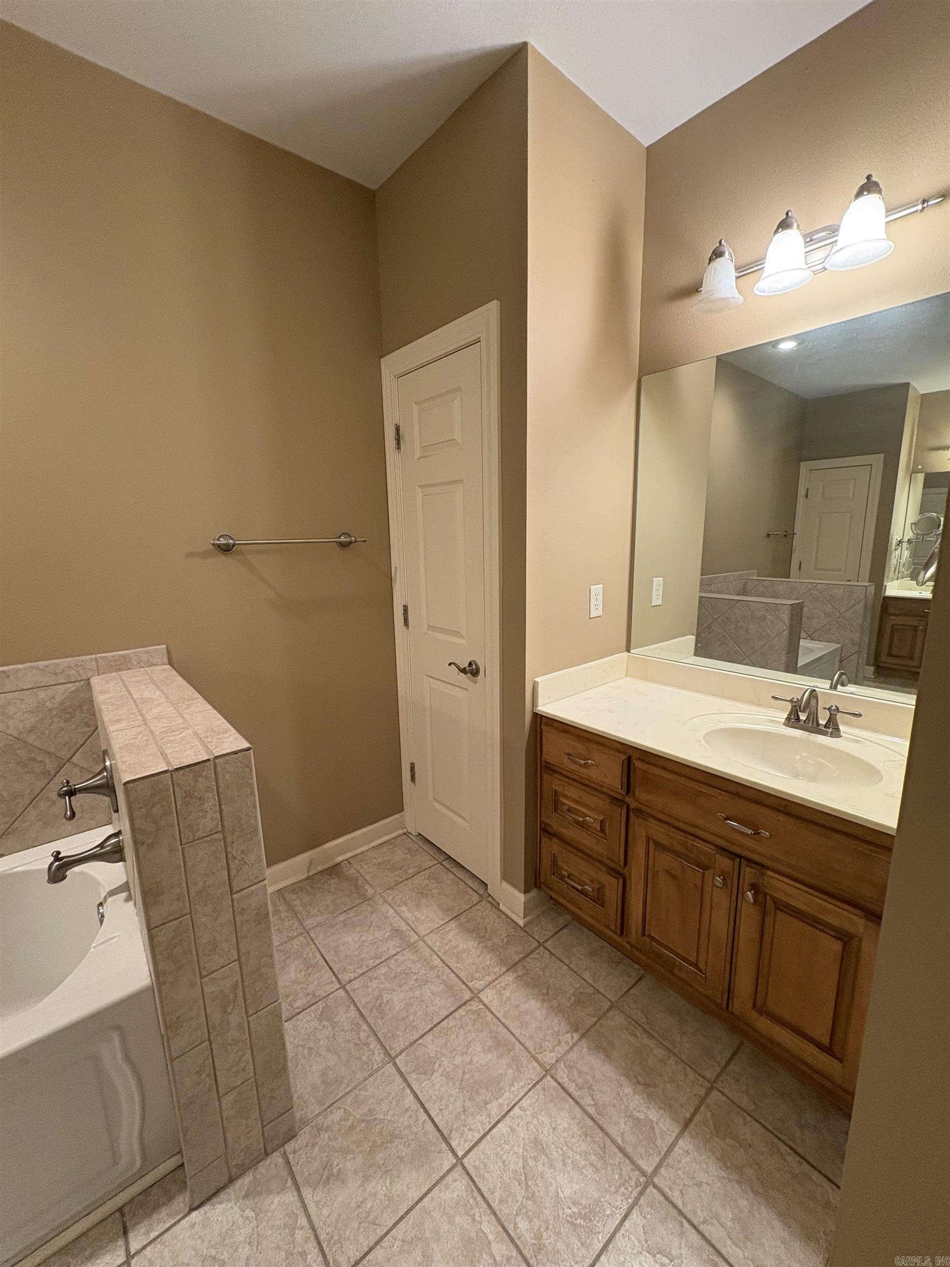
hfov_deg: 85.7
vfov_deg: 102.1
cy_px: 634
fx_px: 512
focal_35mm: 14
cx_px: 475
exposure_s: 1/60
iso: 320
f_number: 2.2
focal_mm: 2.22
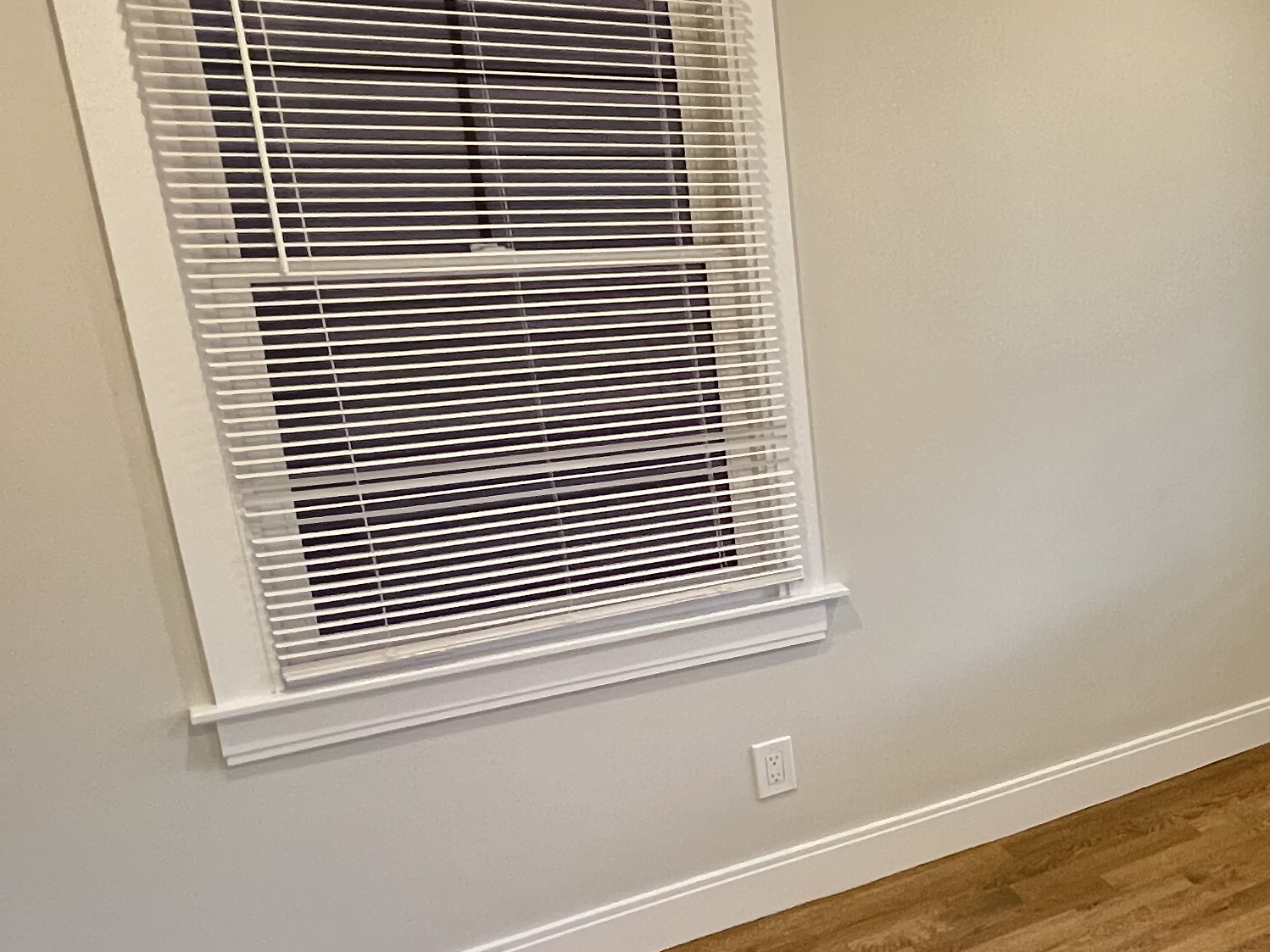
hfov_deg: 43.4
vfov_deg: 40.6
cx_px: 1328
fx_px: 1284
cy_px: 540
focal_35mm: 35
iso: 400
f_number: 1.8
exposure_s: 1/60
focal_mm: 1.57
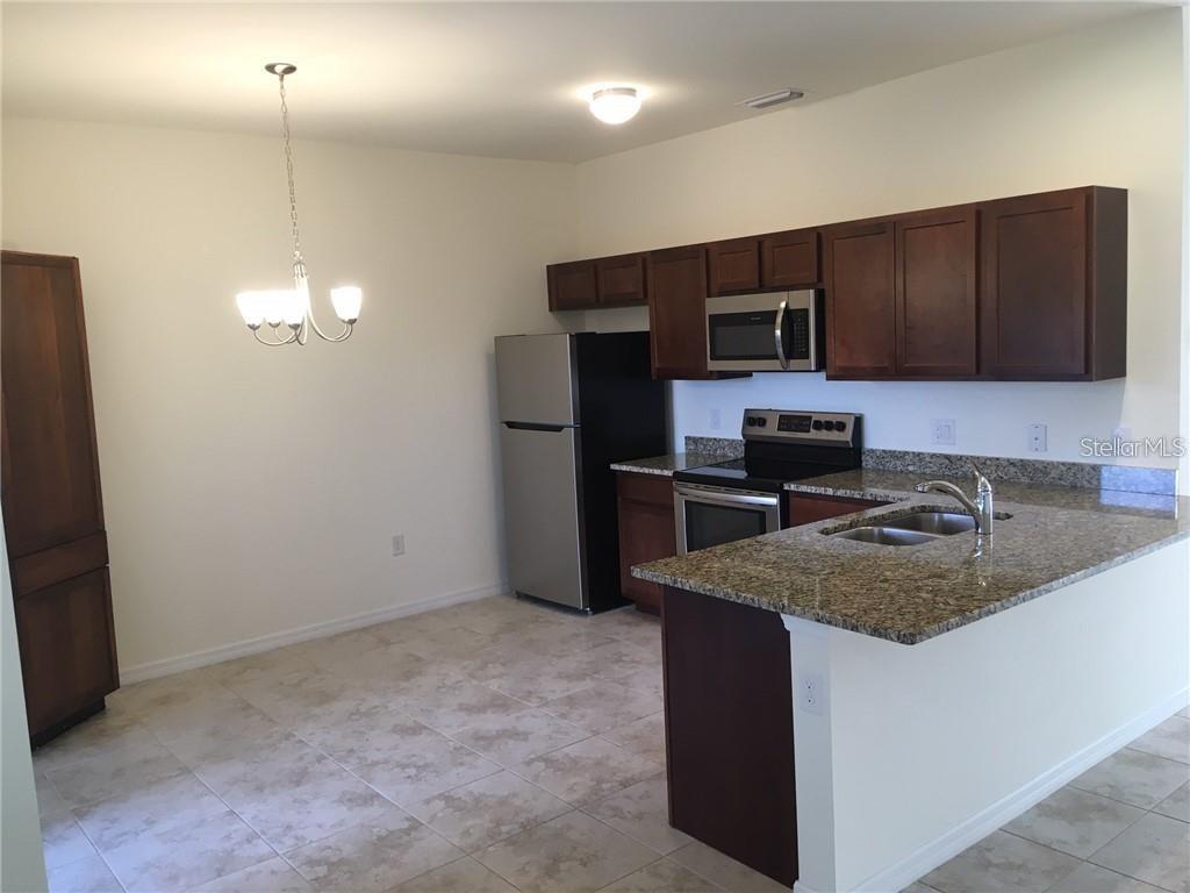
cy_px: 446
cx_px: 595
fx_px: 997
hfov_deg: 61.7
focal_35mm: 29
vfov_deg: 48.2
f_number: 2.2
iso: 50
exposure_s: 1/30
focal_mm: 4.15
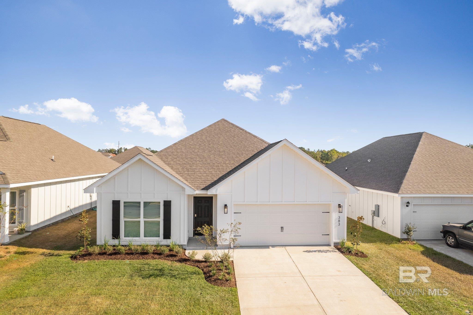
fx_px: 289
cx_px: 236
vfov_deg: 57.2
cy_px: 158
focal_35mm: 22
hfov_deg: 78.6
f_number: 2.8
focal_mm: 8.38
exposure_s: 1/80
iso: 100
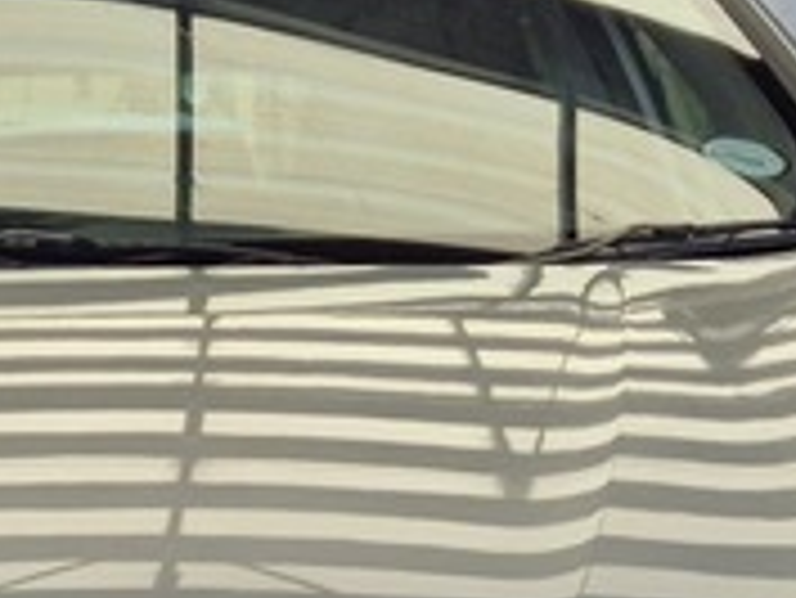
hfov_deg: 14.7
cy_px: 665
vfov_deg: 11.0
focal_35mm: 133
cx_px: 108
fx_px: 3060
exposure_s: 1/806
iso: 25
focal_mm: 5.4
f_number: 1.8
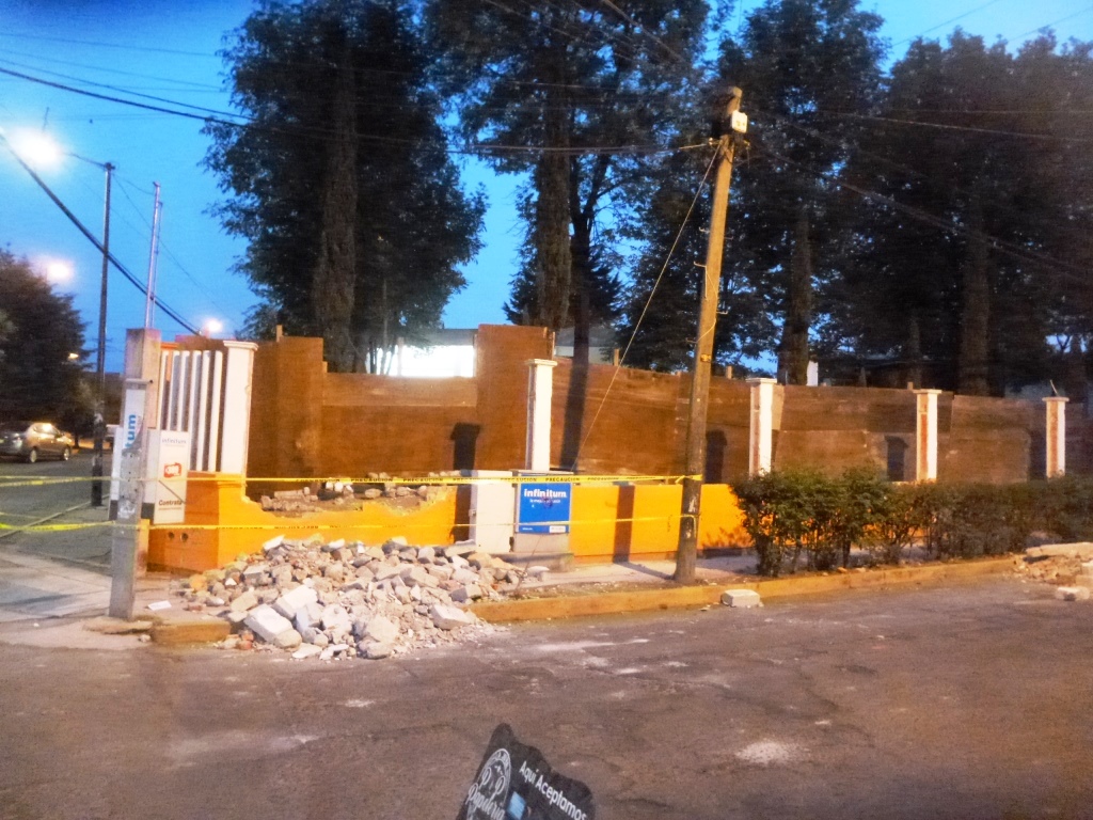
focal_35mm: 25
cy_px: 410
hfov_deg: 69.4
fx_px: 789
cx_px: 546
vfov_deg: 54.9
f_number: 3.1
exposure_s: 1/4
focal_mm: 4.5
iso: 1600
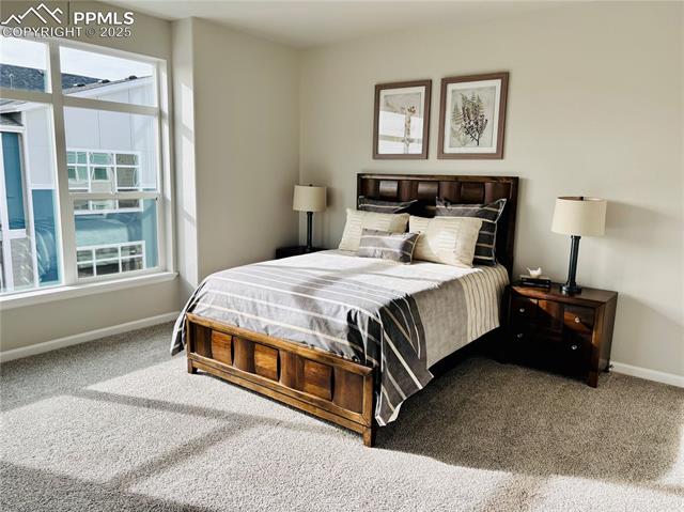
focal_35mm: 26
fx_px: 513
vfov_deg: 53.0
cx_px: 342
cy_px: 256
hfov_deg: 67.3
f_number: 1.6
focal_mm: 5.96
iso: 50
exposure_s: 1/716
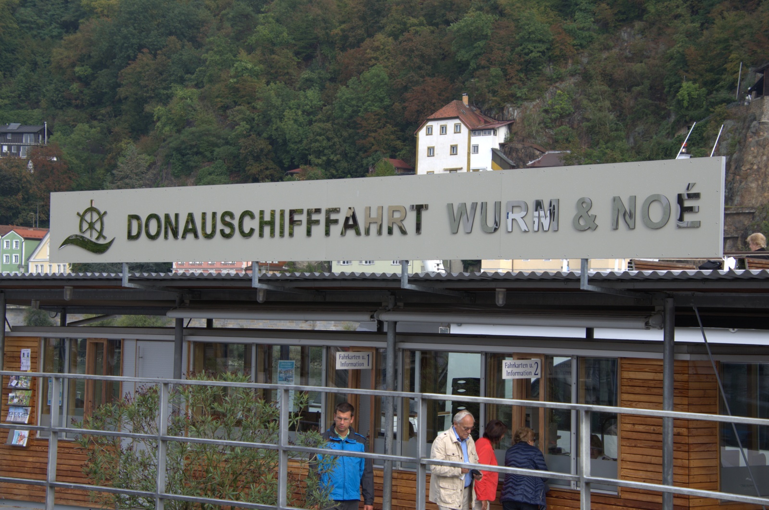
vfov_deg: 16.5
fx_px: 1759
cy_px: 255
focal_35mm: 82
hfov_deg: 24.7
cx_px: 384
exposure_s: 1/200
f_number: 7.1
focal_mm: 55
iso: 100
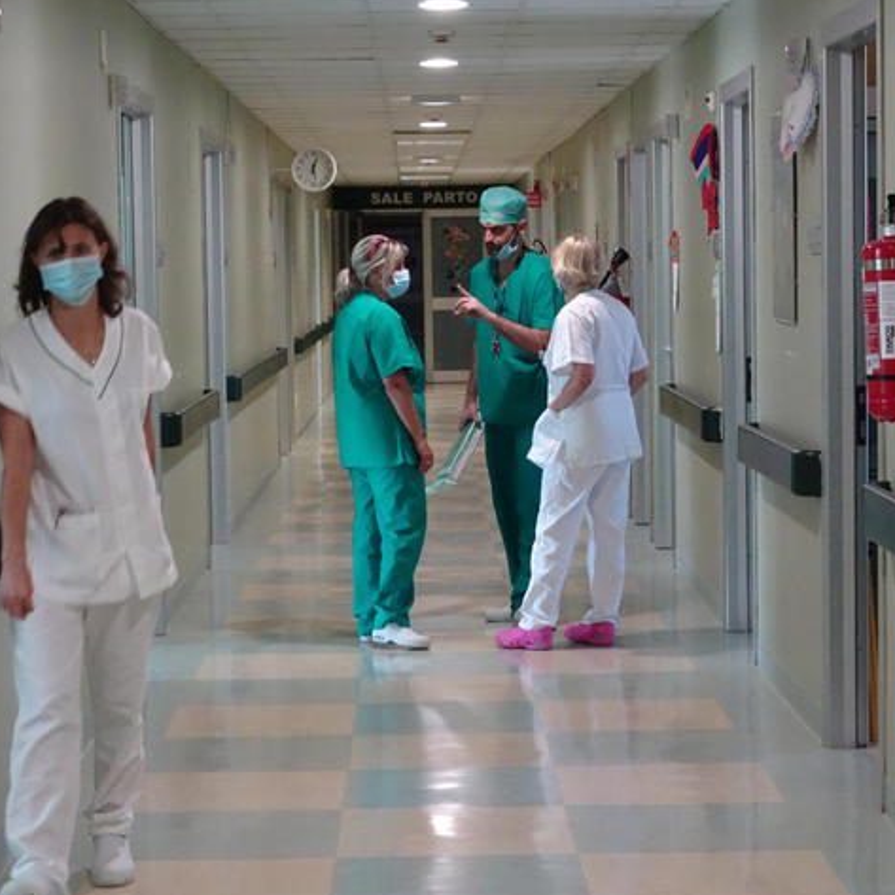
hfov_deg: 19.5
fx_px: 2603
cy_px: 421
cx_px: 409
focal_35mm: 89
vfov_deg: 19.5
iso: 800
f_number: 4.5
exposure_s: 1/40
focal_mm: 11.66
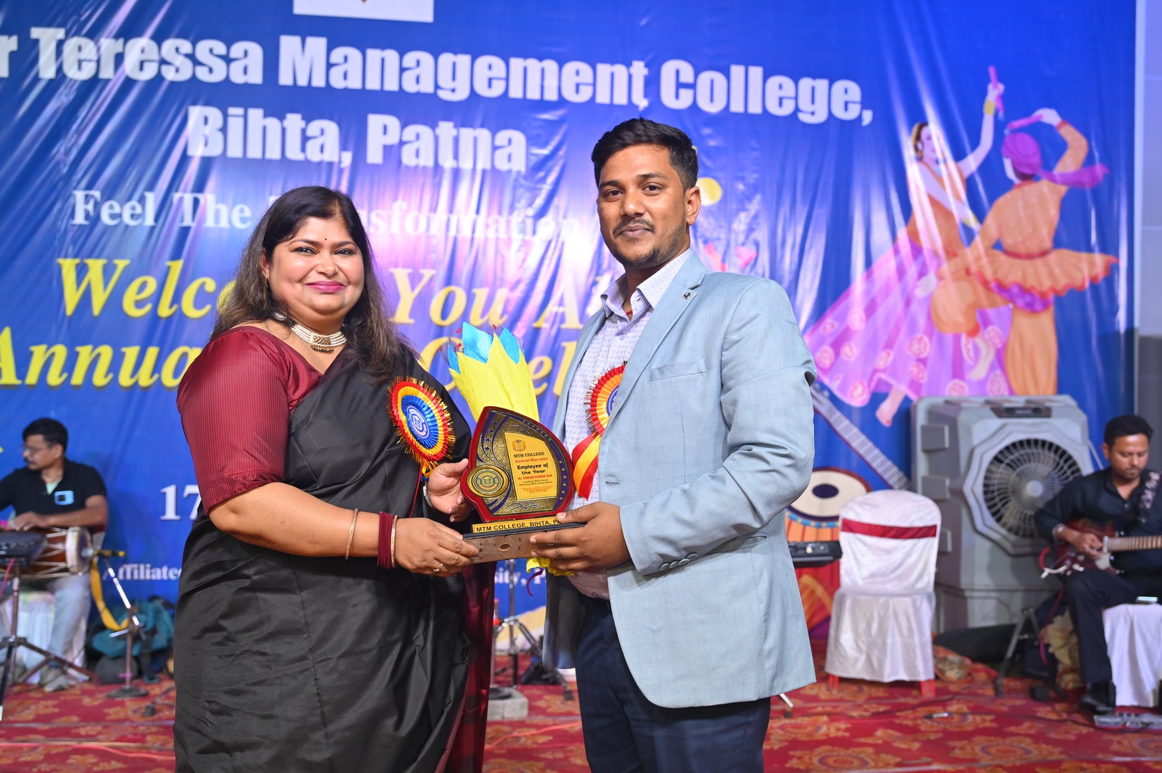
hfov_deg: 55.8
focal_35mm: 34
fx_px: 1097
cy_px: 386
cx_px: 581
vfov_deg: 38.8
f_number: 4
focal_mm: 34
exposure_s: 1/100
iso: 500
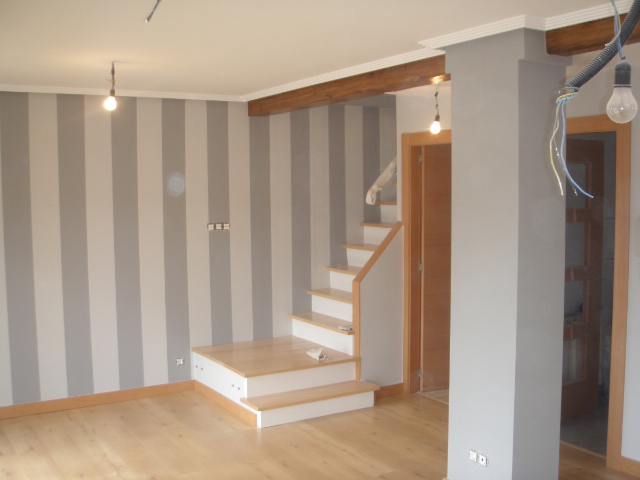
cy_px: 240
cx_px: 320
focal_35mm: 38
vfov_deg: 37.7
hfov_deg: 49.0
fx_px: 703
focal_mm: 6.7
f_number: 3.5
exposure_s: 1/30
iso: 100
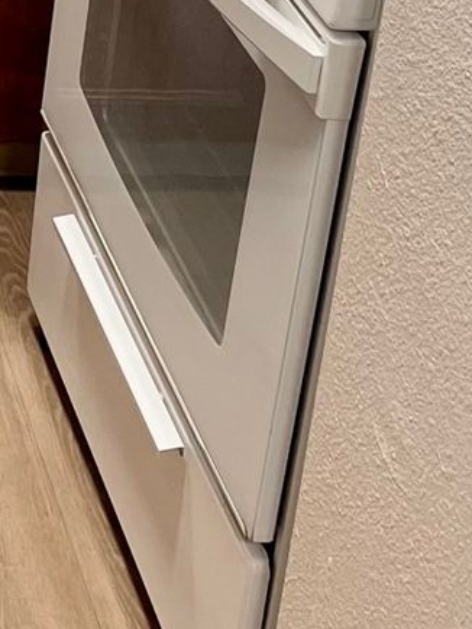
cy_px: -317
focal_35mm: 115
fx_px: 2089
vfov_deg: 15.7
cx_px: -371
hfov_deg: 11.9
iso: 125
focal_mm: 5.1
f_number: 1.6
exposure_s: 1/120
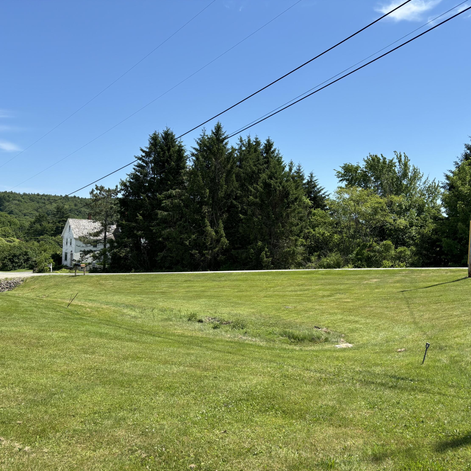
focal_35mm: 31
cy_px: 237
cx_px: 270
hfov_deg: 52.3
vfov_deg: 52.5
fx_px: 477
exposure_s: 1/3021
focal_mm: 5.96
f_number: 1.6
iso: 50
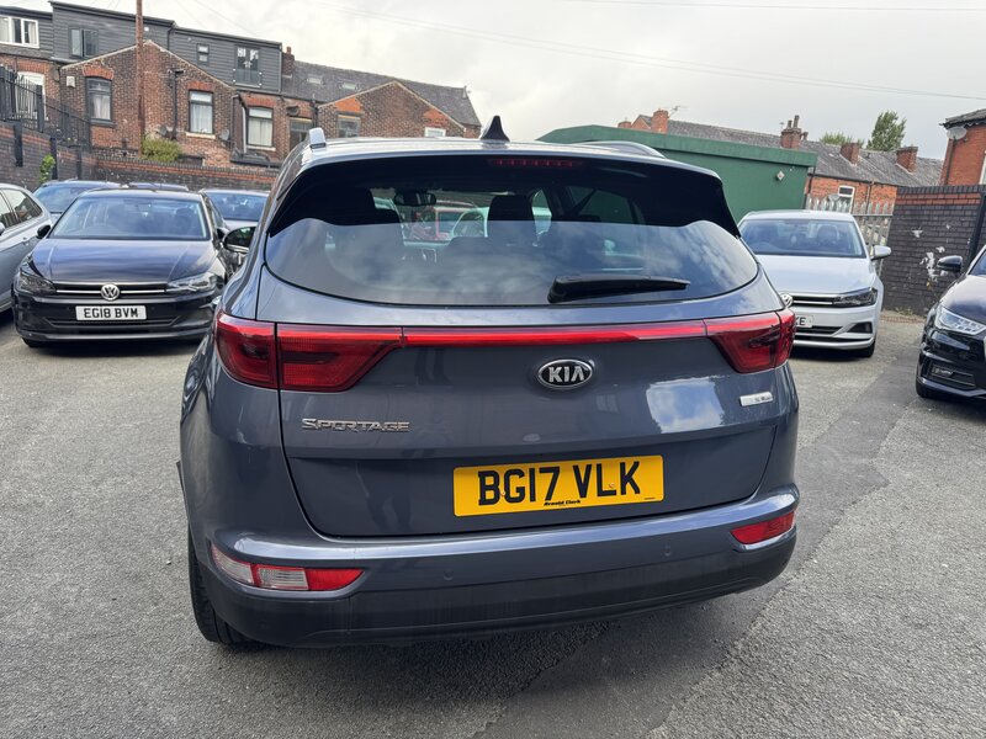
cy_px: 370
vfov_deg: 56.8
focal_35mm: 24
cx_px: 493
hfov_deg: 71.6
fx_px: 684
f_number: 1.78
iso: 80
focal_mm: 6.76
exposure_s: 1/645
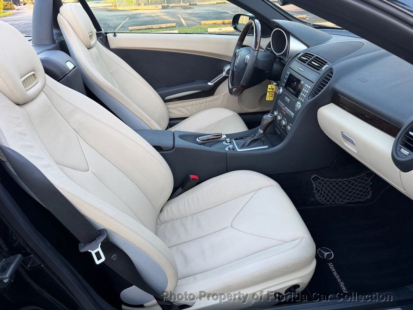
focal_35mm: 24
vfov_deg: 56.8
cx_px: 206
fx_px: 286
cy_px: 155
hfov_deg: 71.6
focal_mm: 6.76
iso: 80
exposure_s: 1/121
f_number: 1.78
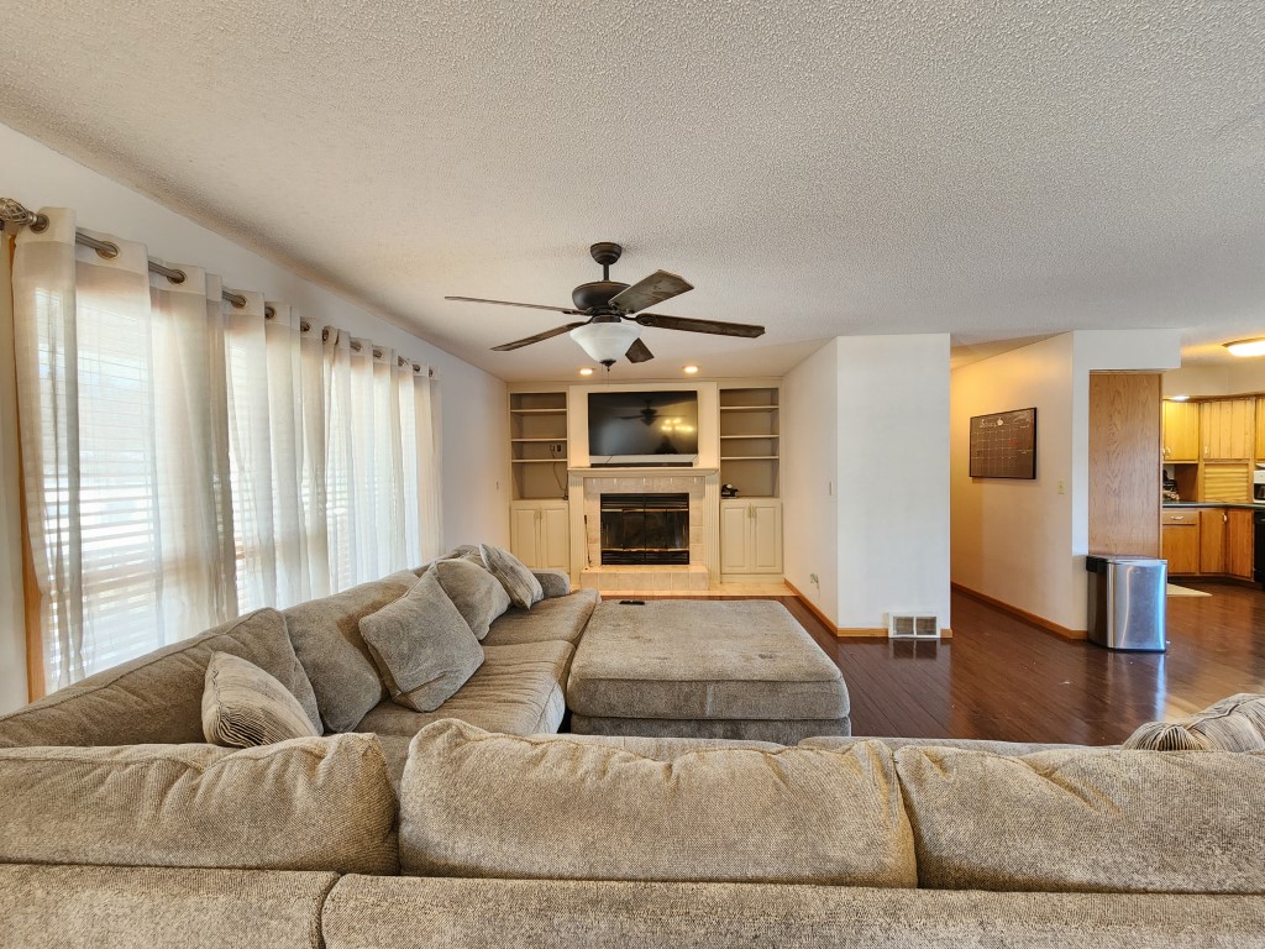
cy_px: 474
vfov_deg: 89.9
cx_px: 632
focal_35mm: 13
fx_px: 475
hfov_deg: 106.2
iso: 320
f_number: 2.2
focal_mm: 2.2
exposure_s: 1/30
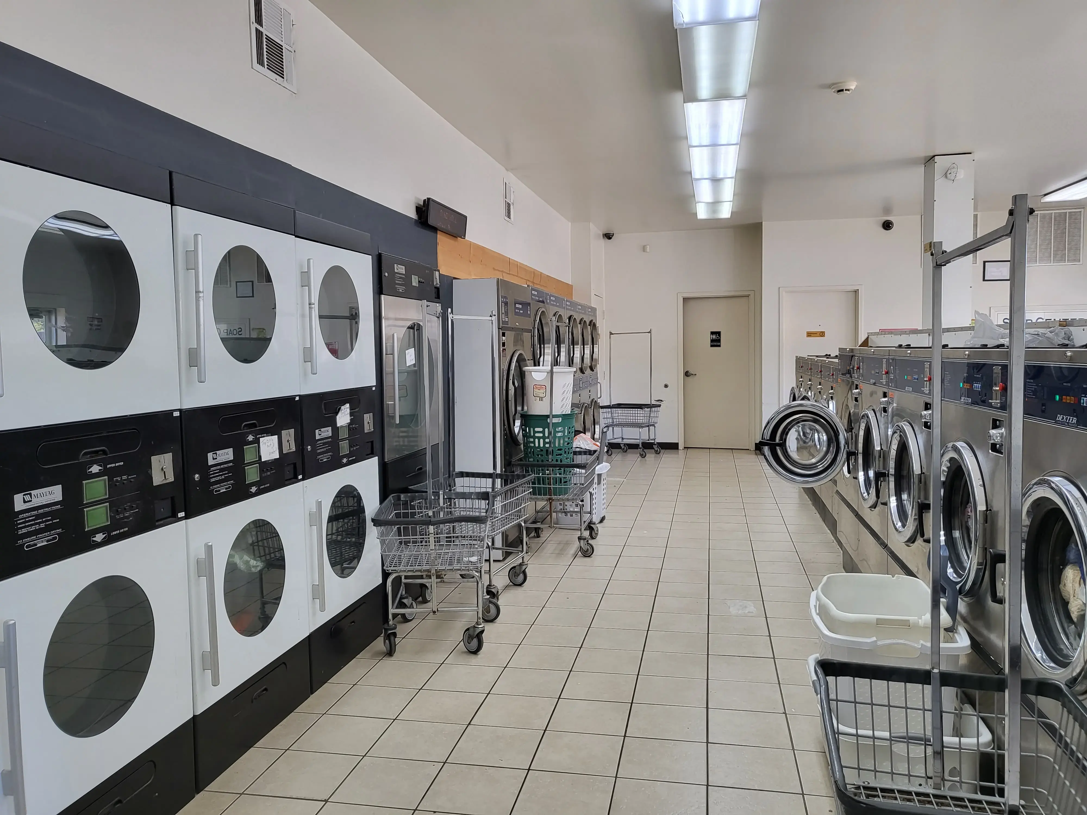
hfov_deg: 67.3
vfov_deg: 53.1
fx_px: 816
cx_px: 544
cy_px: 408
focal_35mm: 26
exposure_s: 1/120
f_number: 1.8
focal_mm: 4.25
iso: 100
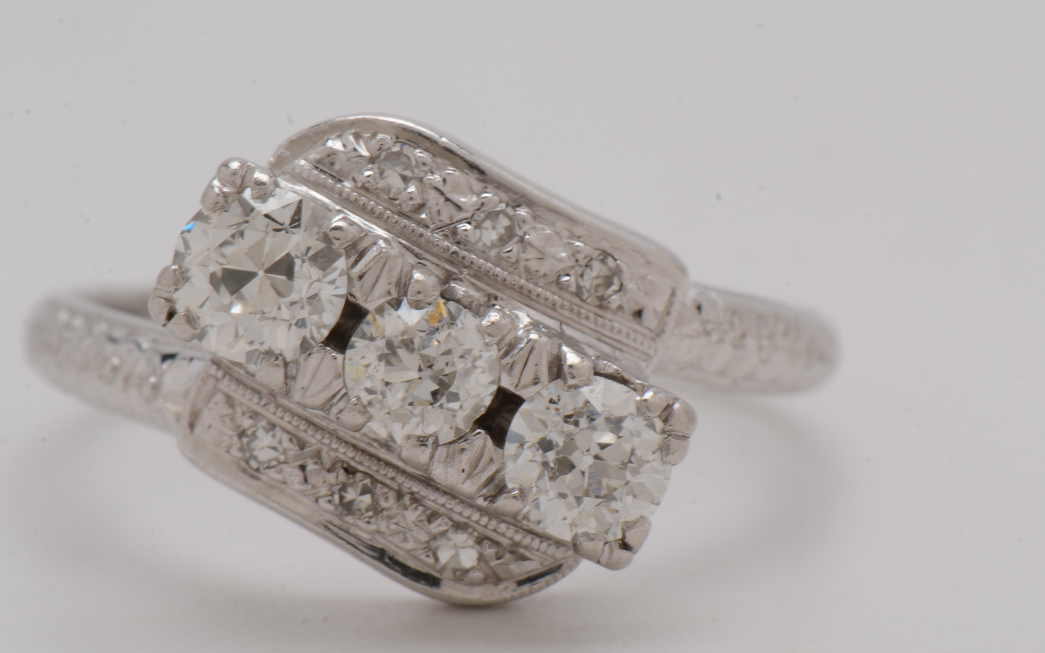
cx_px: 605
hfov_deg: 13.3
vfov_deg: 8.3
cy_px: 327
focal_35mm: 158
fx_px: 4489
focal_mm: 85
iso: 200
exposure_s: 1/125
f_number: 22
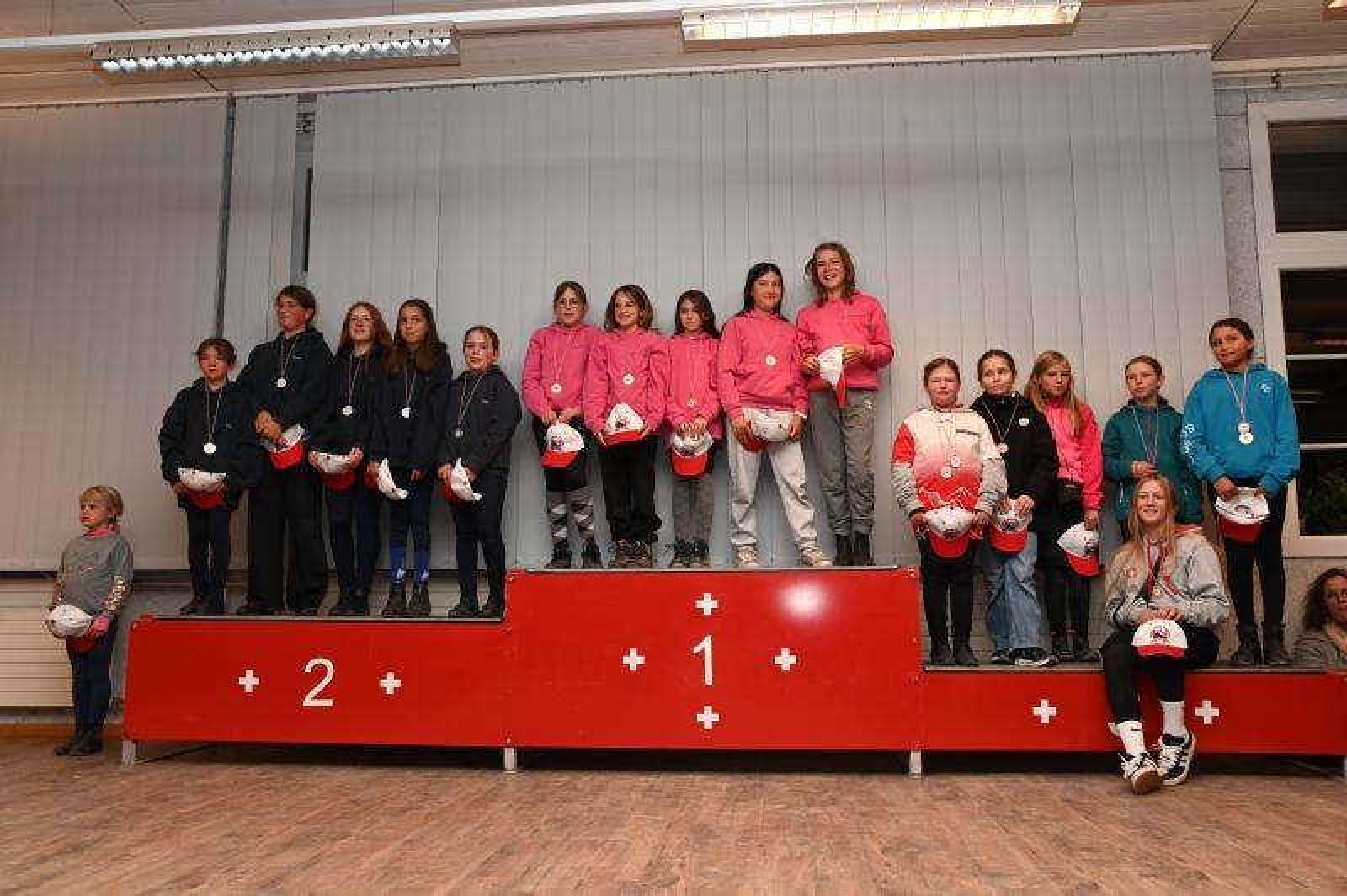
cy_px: 448
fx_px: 1159
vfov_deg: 42.3
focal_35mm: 31
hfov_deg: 60.3
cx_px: 674
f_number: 7.1
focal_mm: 31
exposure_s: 1/60
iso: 800
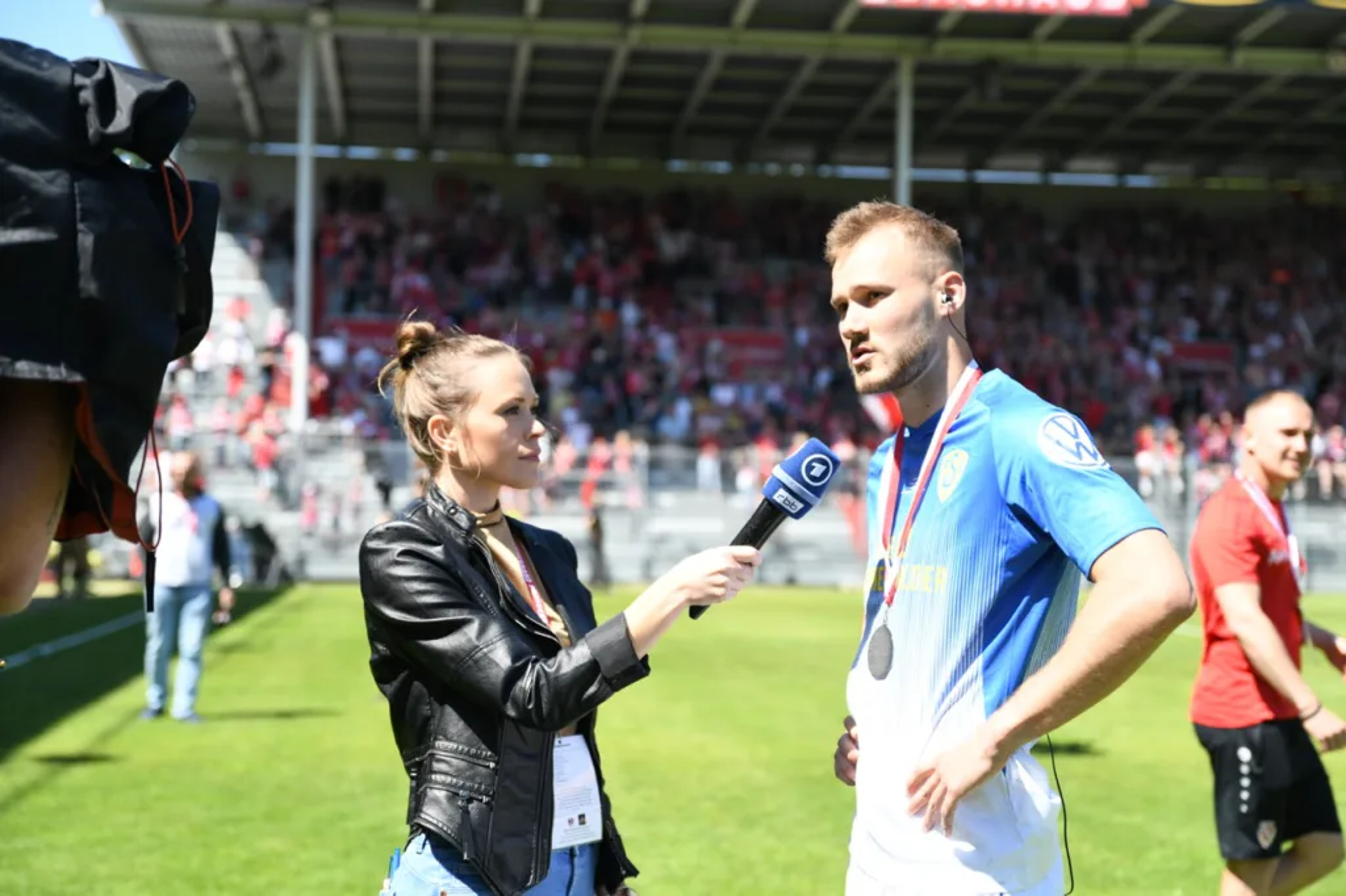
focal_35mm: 58
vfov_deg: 23.4
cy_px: 448
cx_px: 673
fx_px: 2168
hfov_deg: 34.5
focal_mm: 58
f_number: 2.8
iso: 160
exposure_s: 1/1000
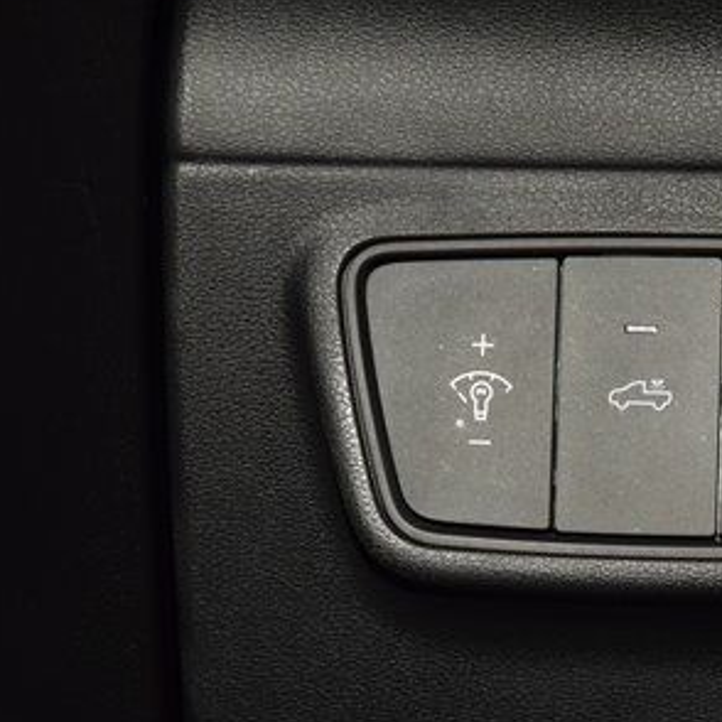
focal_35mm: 194
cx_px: 670
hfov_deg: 9.0
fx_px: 4578
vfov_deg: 9.0
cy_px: 446
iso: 100
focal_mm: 70
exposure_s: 1/125
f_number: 8
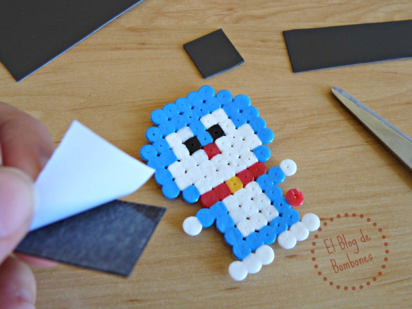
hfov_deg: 65.3
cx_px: 206
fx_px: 321
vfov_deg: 51.4
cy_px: 154
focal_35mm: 27
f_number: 2.8
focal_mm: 4.8
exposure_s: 1/30
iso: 100
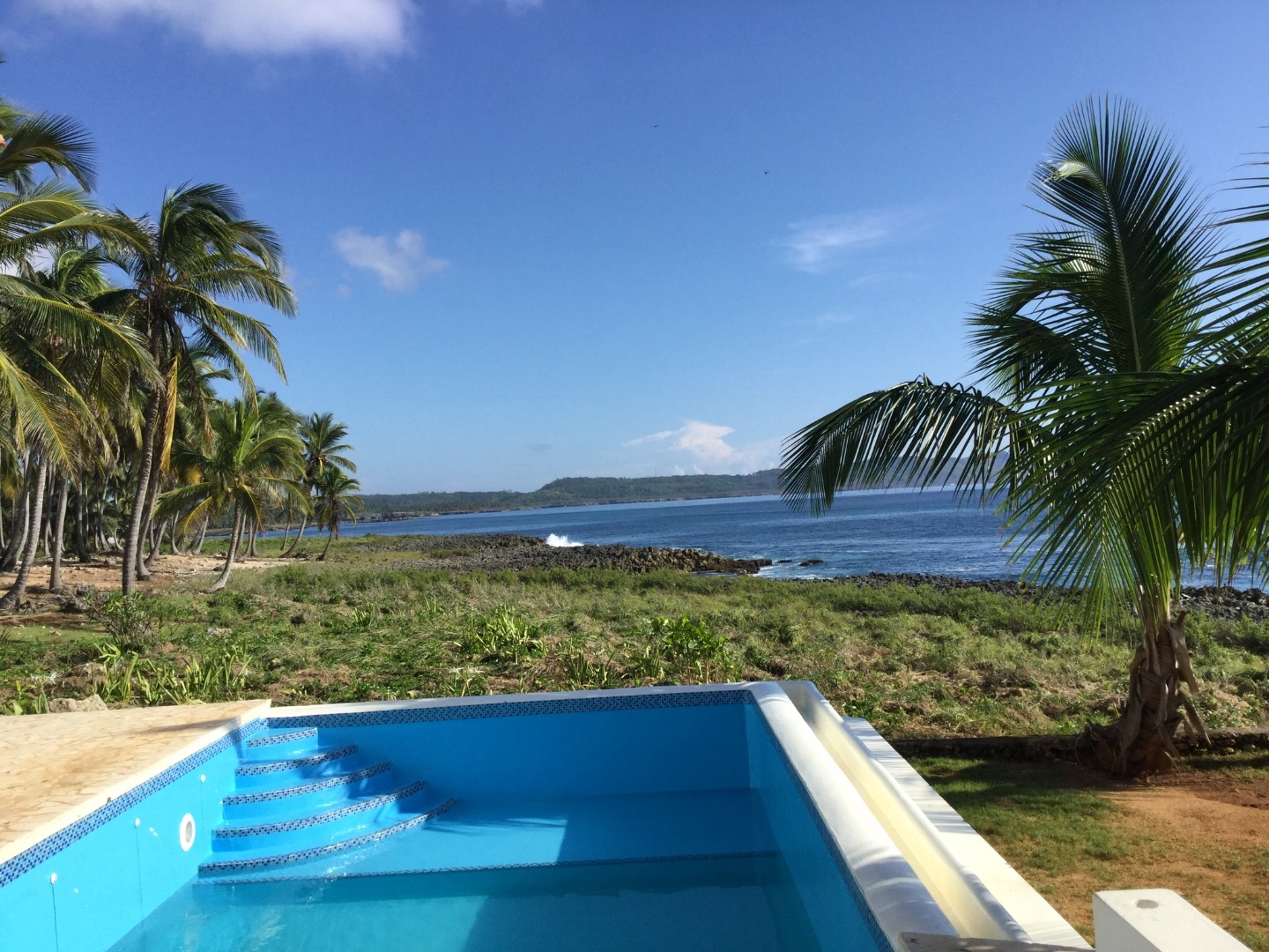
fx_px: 1136
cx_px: 634
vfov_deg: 45.4
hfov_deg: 58.4
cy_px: 476
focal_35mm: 31
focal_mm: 3.3
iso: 25
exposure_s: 1/1294
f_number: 2.4
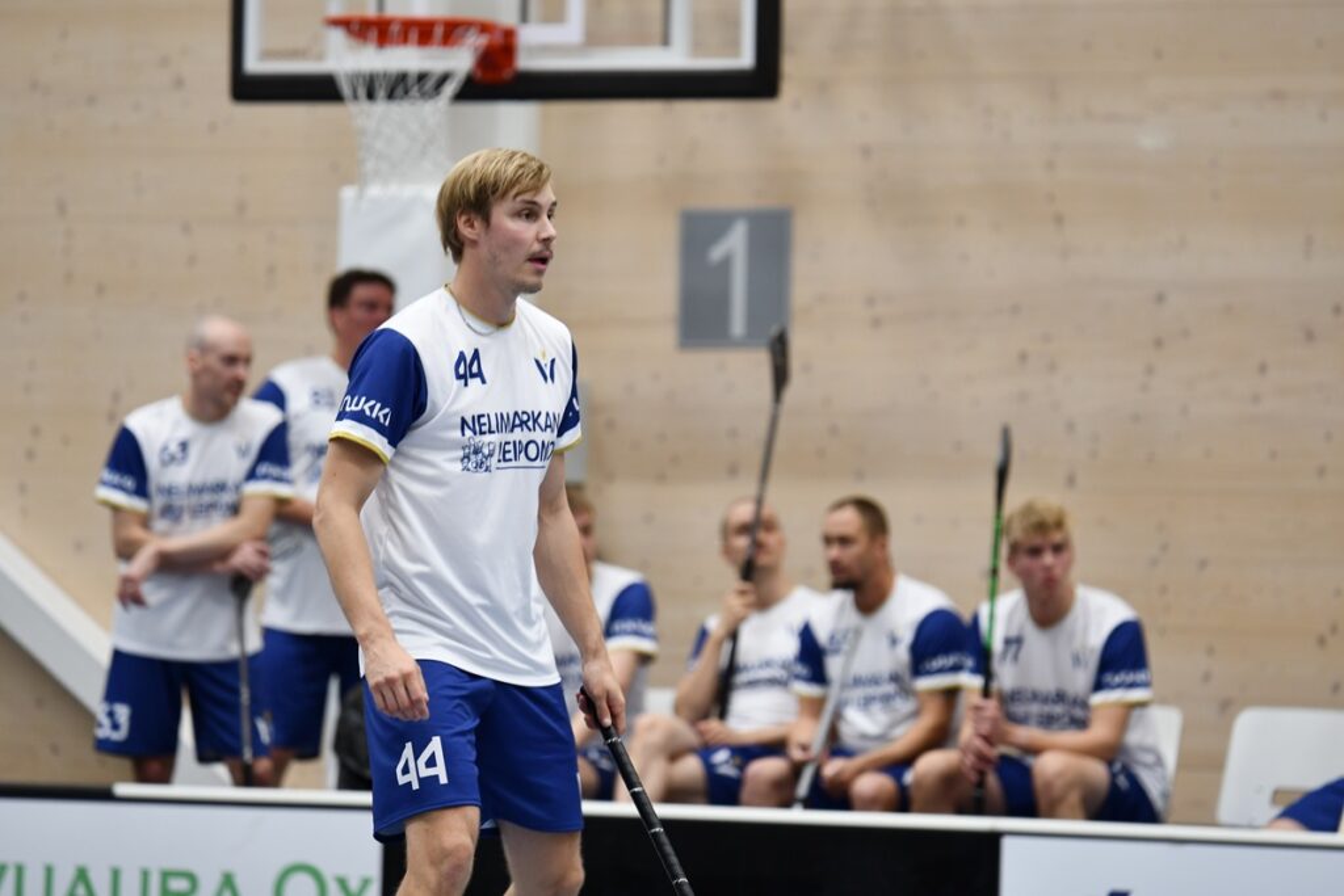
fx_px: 11201
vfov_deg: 4.6
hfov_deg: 6.9
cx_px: 672
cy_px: 448
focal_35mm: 300
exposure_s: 1/160
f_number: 3.2
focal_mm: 200
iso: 640
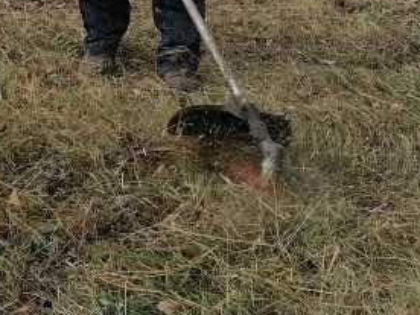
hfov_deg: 21.8
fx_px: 1068
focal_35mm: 88
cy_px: -118
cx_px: 56
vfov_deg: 15.8
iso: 50
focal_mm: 5.3
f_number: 1.8
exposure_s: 1/415
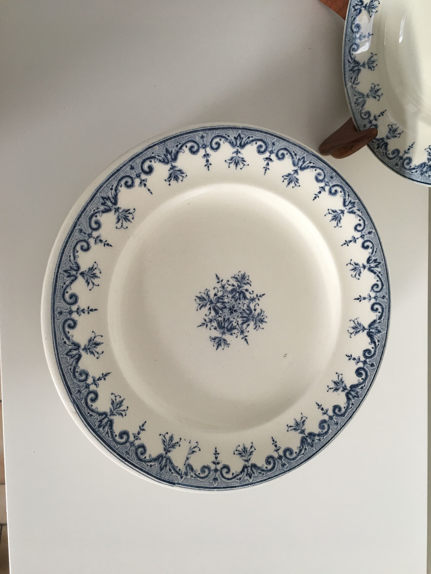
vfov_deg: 61.7
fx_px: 481
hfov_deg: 48.2
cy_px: 287
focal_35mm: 29
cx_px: 216
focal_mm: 4.15
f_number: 2.2
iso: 125
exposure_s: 1/33
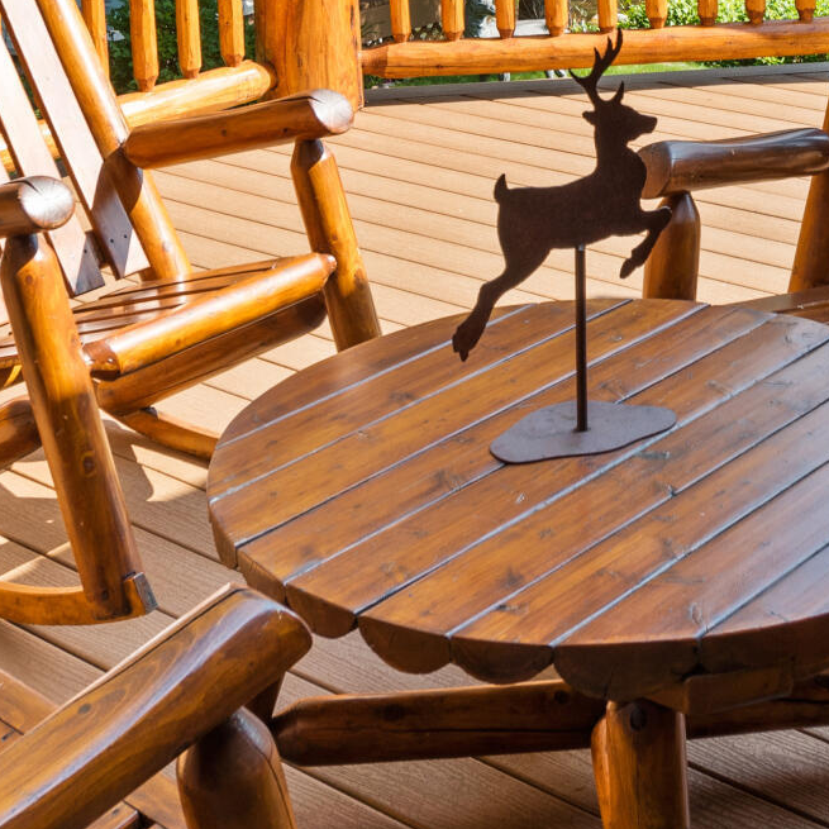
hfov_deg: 23.1
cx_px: 616
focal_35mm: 74
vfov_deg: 22.2
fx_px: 2005
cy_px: -65
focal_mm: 19
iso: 100
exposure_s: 1/40
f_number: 7.1
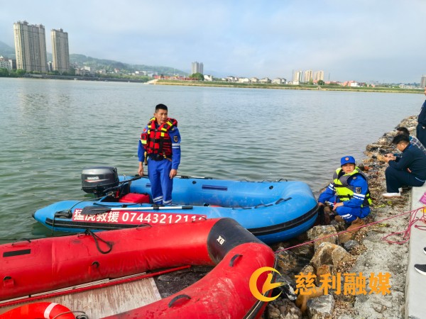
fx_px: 332
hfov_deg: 65.3
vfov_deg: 51.4
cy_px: 160
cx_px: 213
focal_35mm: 27
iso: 50
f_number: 1.4
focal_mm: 5.75
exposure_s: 1/4274
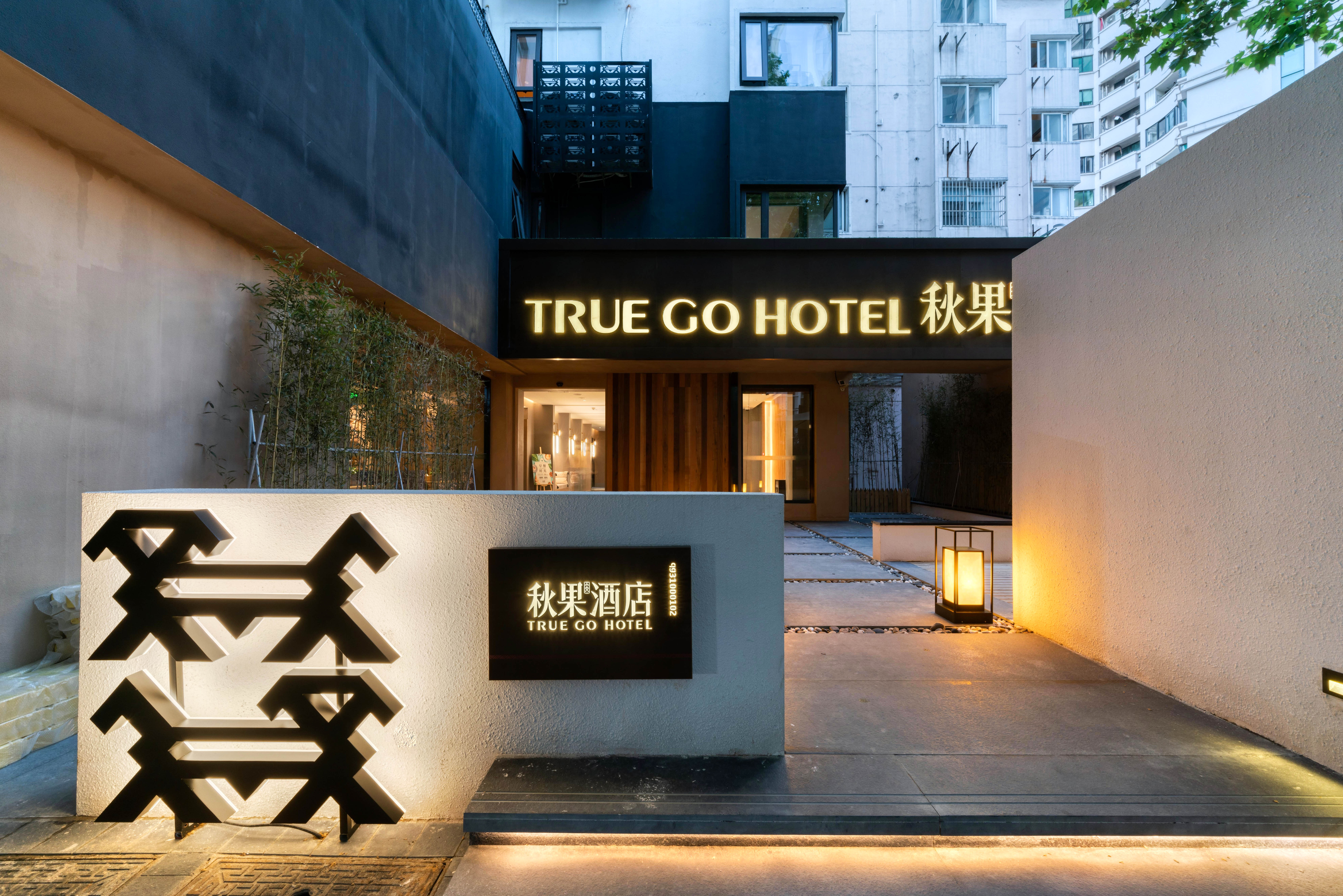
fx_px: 522
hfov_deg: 104.2
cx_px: 672
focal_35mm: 14
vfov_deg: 81.2
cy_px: 448
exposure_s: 1/10
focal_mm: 14
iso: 250
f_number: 13
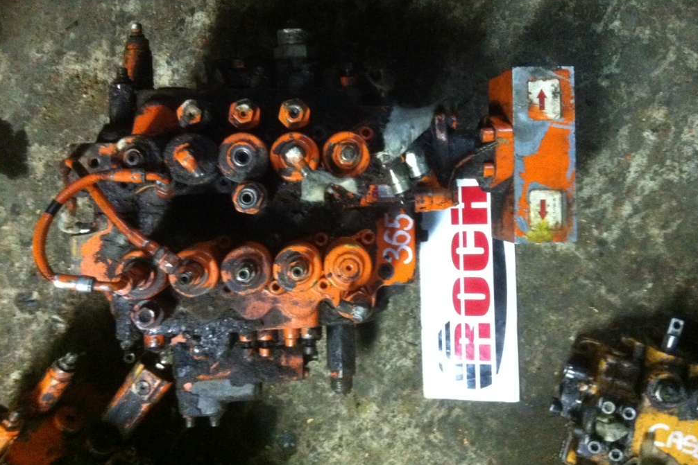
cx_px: 353
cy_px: 205
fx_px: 717
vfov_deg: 35.9
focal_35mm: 37
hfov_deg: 51.9
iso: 1000
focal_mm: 3.85
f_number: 2.8
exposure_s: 1/17
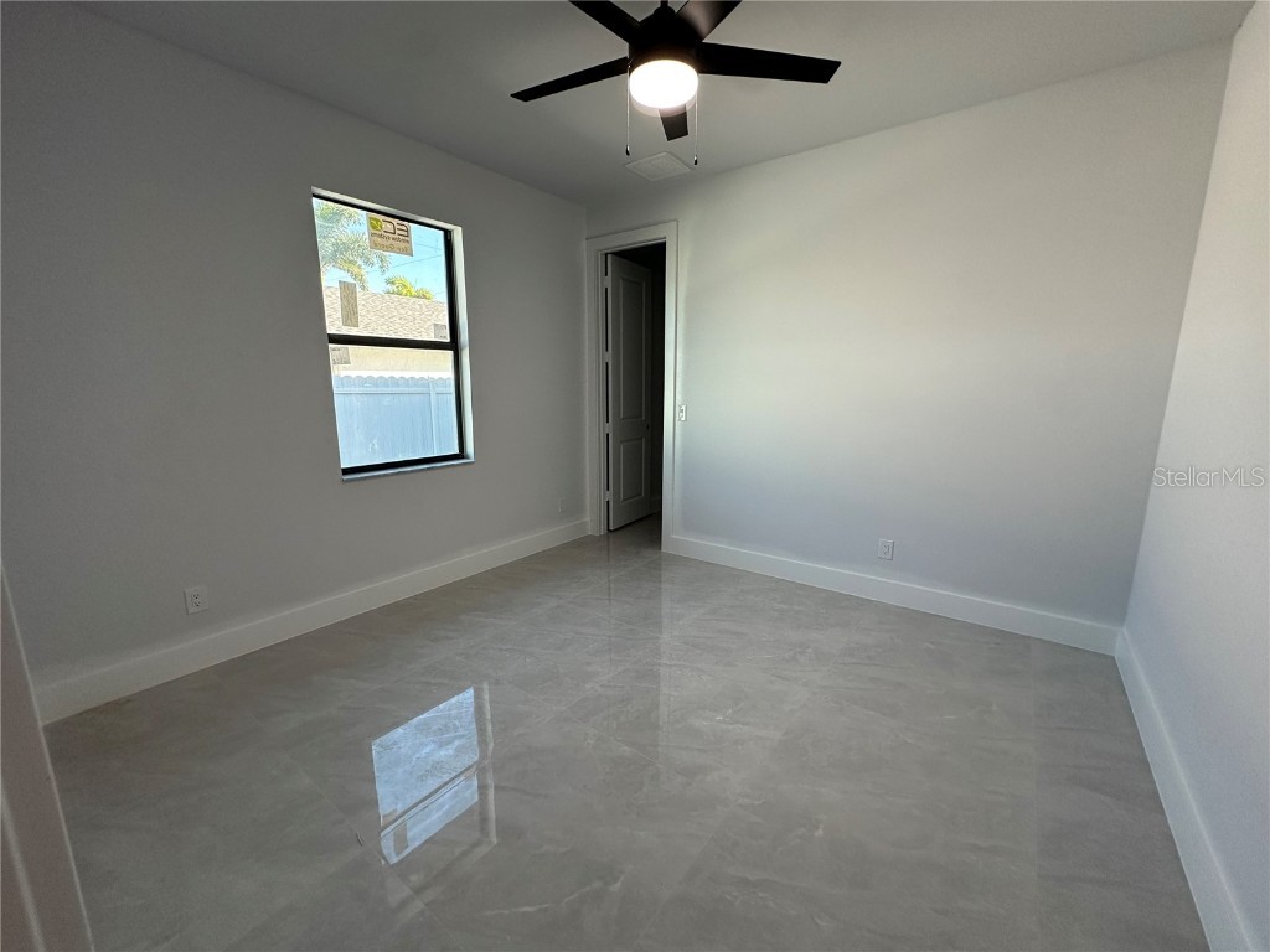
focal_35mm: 14
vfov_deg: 85.7
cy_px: 476
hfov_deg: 102.1
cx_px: 635
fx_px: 514
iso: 125
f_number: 2.2
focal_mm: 2.22
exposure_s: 1/120
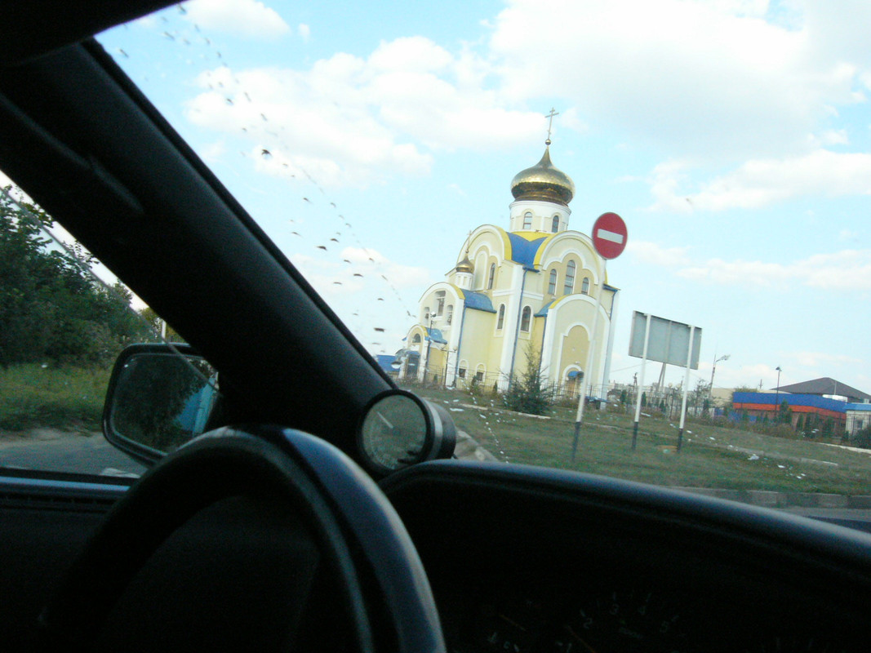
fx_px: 881
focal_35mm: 35
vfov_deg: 40.7
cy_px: 326
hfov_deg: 52.6
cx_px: 436
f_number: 8
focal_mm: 5.8
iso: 400
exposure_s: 1/320
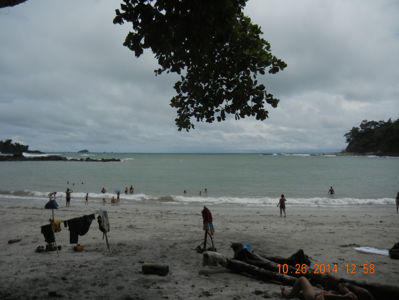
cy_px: 150
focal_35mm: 30
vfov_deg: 46.8
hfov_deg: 60.0
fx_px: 346
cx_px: 200
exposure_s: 1/1379
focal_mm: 5.4
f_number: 7
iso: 160
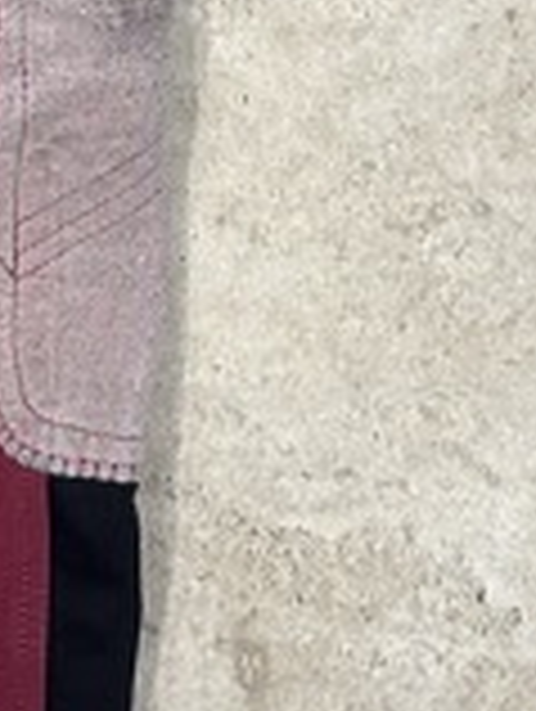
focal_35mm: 148
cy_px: -662
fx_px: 3047
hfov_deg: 10.0
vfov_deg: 12.0
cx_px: 399
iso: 160
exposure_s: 1/60
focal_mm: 5.7
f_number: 1.5
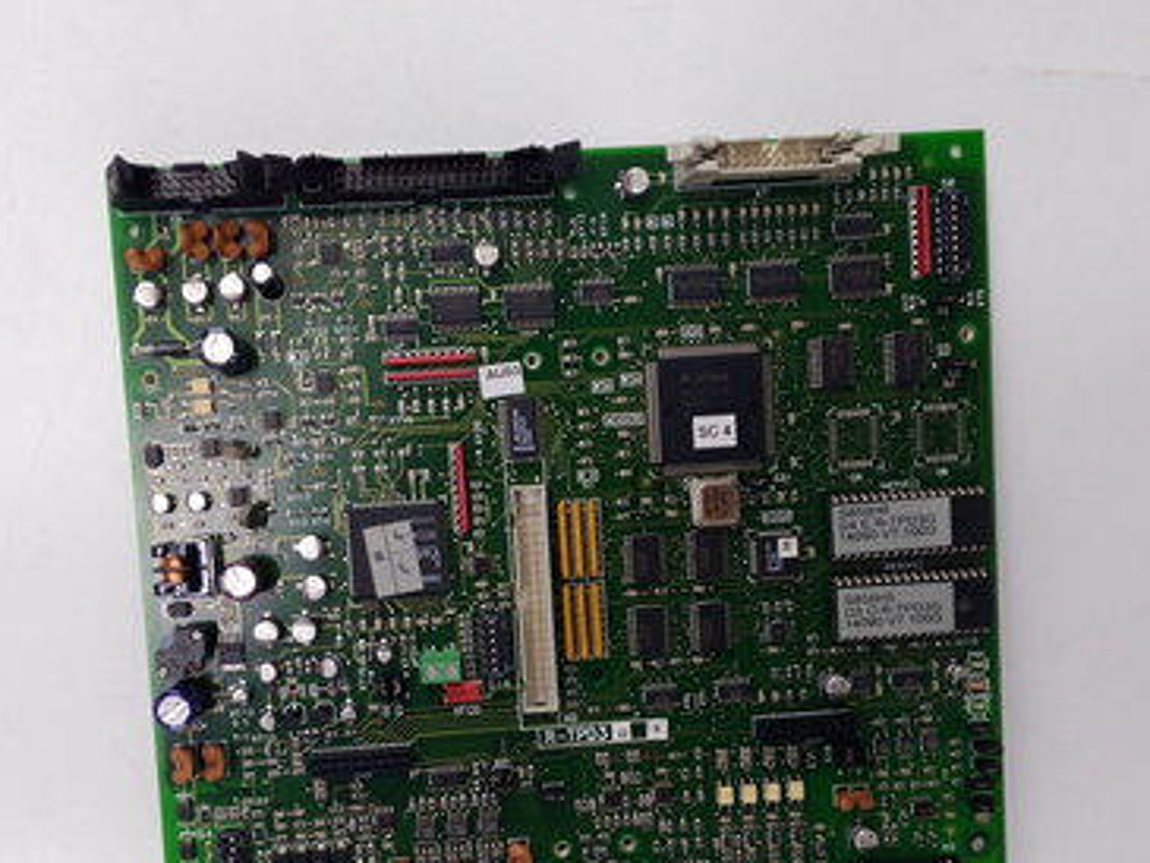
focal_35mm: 37
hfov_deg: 50.1
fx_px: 1230
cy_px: 559
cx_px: 558
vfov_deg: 38.3
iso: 177
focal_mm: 3.79
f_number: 2
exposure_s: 1/33
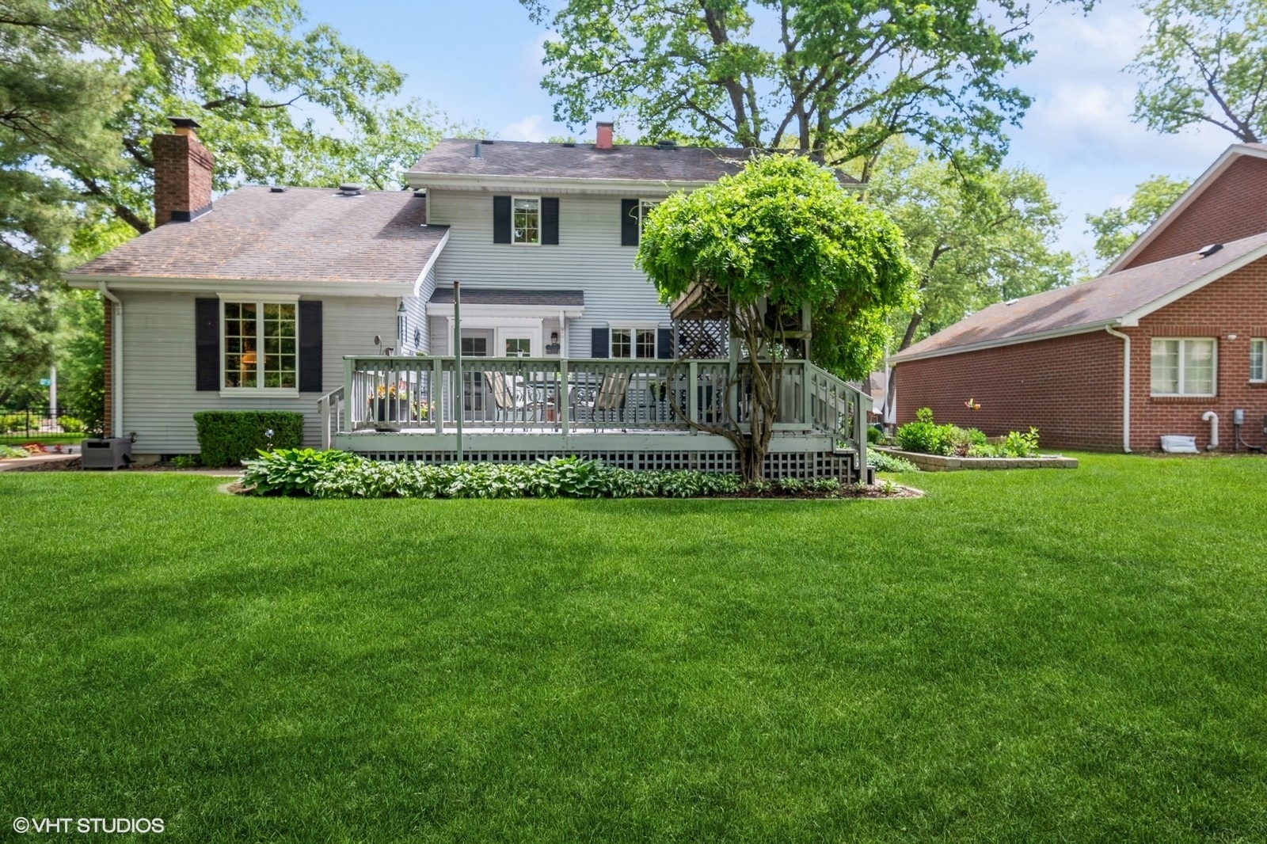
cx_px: 634
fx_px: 739
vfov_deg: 59.5
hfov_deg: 81.2
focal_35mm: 21
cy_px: 422
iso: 100
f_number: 8
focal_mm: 14
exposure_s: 1/50
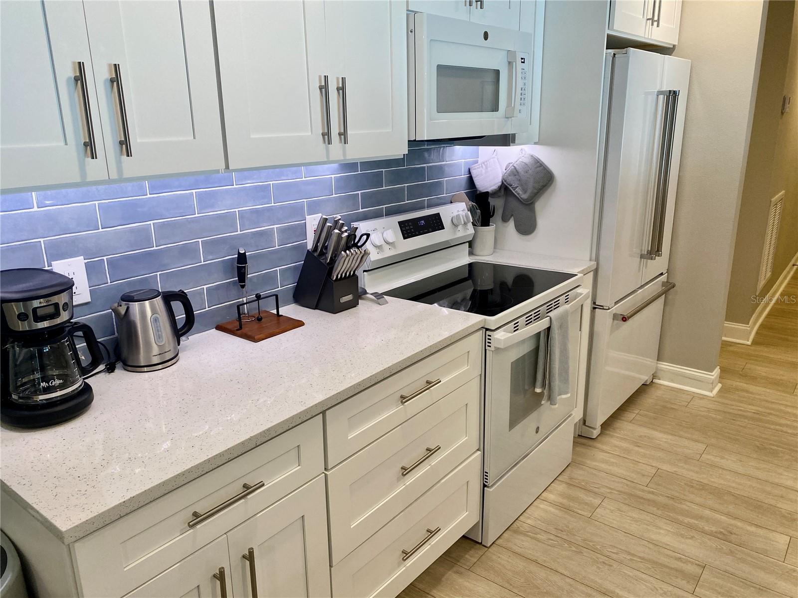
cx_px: 399
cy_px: 299
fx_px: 599
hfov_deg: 67.3
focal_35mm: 26
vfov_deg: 53.1
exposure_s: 1/120
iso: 125
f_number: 1.8
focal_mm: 4.25
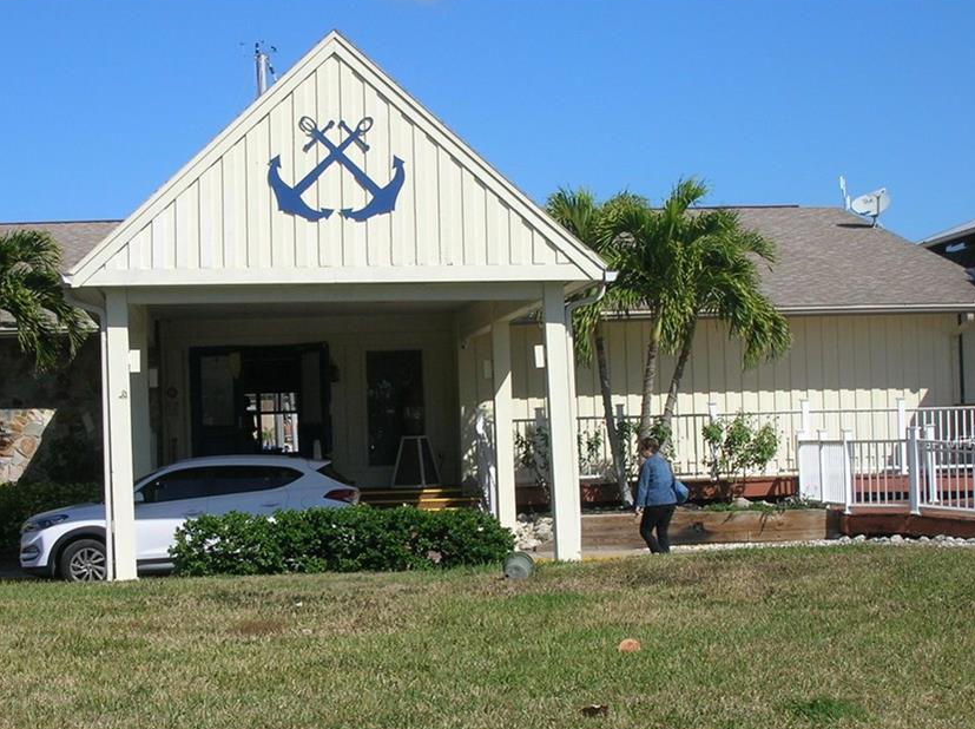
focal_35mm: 78
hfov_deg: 25.0
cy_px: 443
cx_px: 414
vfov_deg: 18.8
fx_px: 2194
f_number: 6.1
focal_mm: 10.4
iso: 50
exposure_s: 1/360
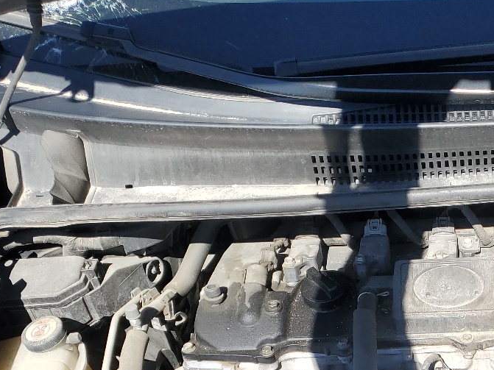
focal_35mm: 62
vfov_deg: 22.0
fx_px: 885
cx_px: 495
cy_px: 434
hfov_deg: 29.2
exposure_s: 1/1667
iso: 50
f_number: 1.5
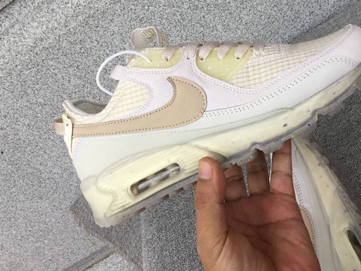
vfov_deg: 31.8
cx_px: 215
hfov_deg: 41.9
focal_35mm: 45
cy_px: 83
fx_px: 469
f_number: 2.4
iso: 25
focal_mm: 3.3
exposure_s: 1/216
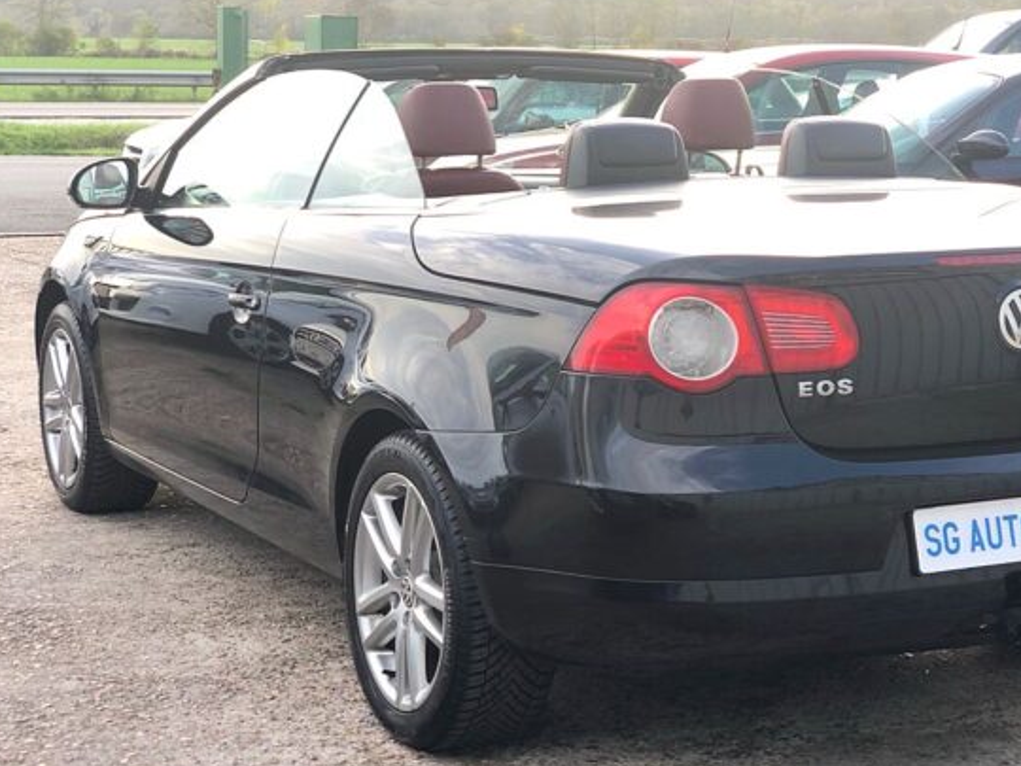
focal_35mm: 77
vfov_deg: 19.1
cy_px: 329
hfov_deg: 25.2
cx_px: 675
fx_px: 2271
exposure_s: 1/60
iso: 16
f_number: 2.4
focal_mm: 6
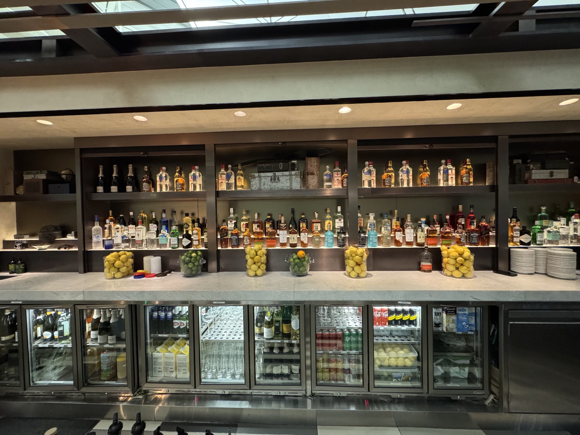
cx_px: 290
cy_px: 218
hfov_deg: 102.1
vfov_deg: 85.7
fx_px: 235
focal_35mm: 14
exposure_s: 1/58
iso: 1000
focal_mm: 2.22
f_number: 2.2
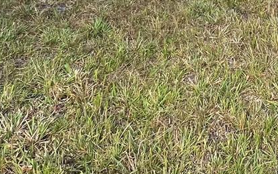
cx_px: 225
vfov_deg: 21.0
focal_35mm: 53
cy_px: -81
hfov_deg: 36.8
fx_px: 402
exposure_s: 1/497
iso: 32
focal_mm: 1.57
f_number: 1.8
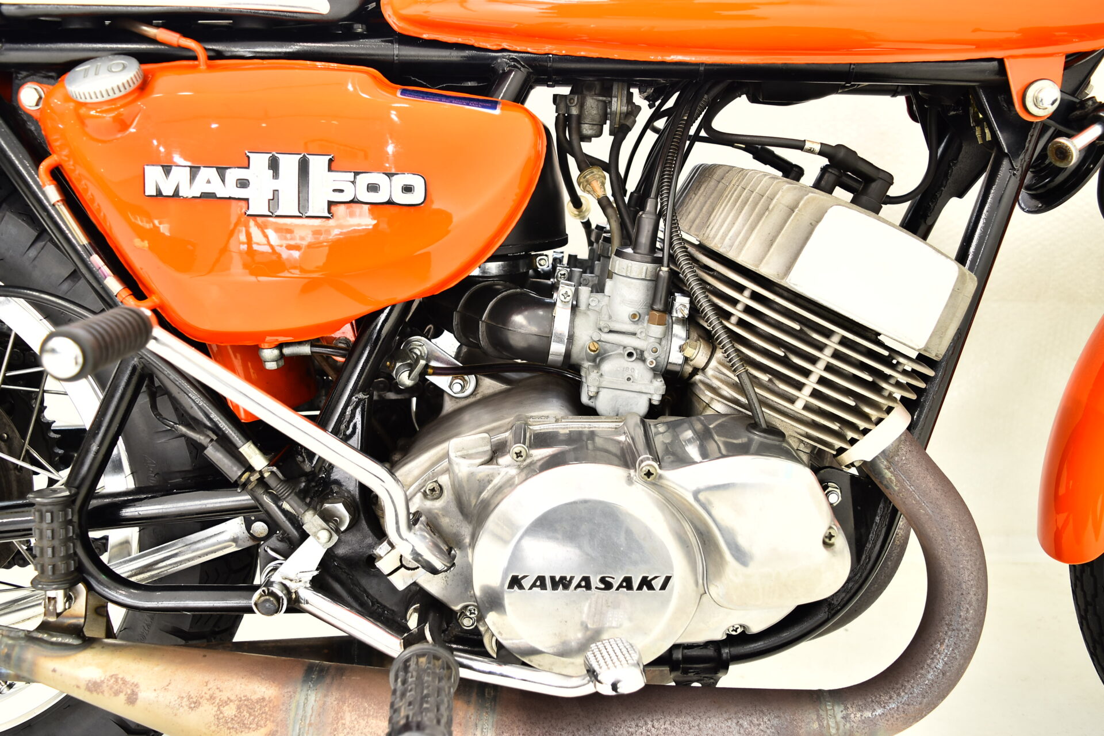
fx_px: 966
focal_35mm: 32
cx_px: 552
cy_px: 368
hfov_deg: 59.5
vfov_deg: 41.7
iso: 160
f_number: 3.8
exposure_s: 1/13
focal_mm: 21
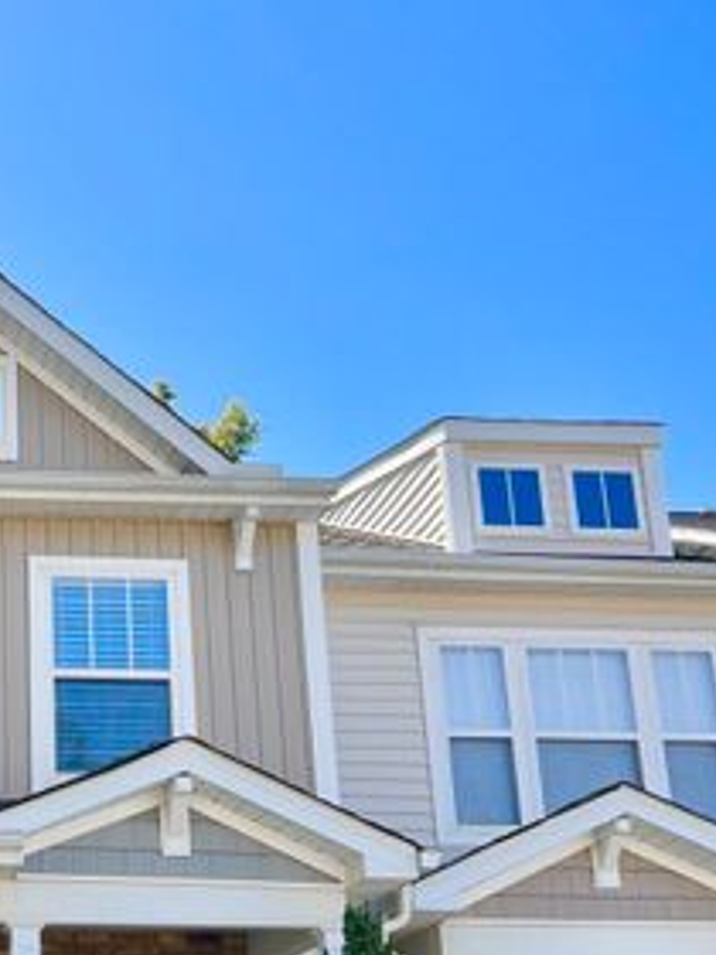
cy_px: 674
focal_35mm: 62
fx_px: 1710
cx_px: -31
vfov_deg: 30.8
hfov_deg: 22.6
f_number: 1.5
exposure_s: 1/1838
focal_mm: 5.7
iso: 50
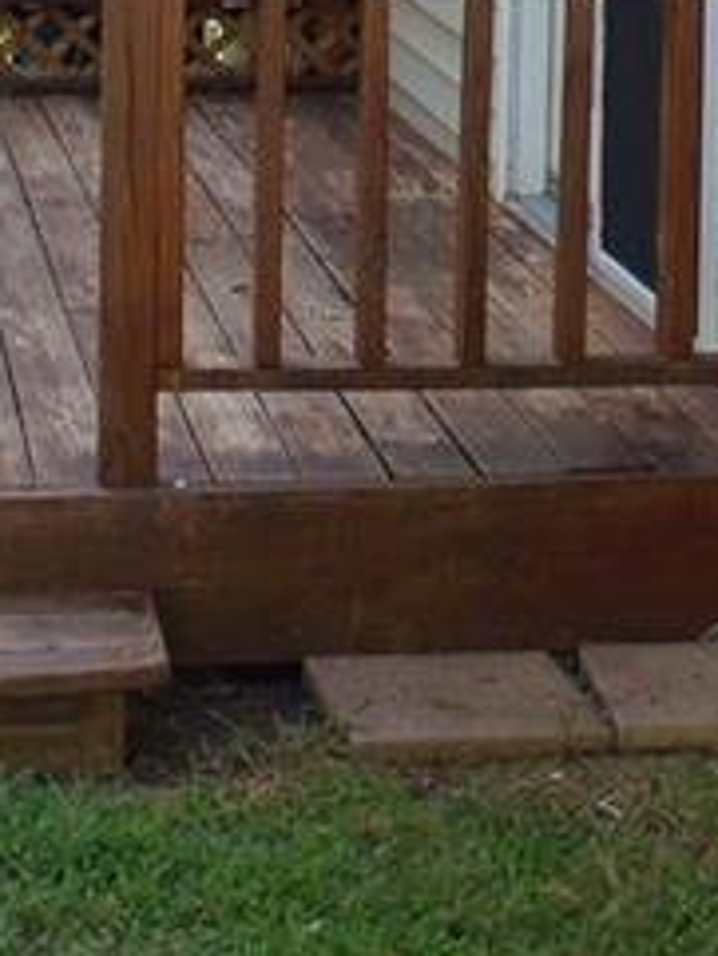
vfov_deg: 16.1
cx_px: 524
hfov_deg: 12.5
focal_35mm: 118
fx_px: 3261
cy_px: -179
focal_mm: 6.1
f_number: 2.8
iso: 80
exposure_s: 1/200
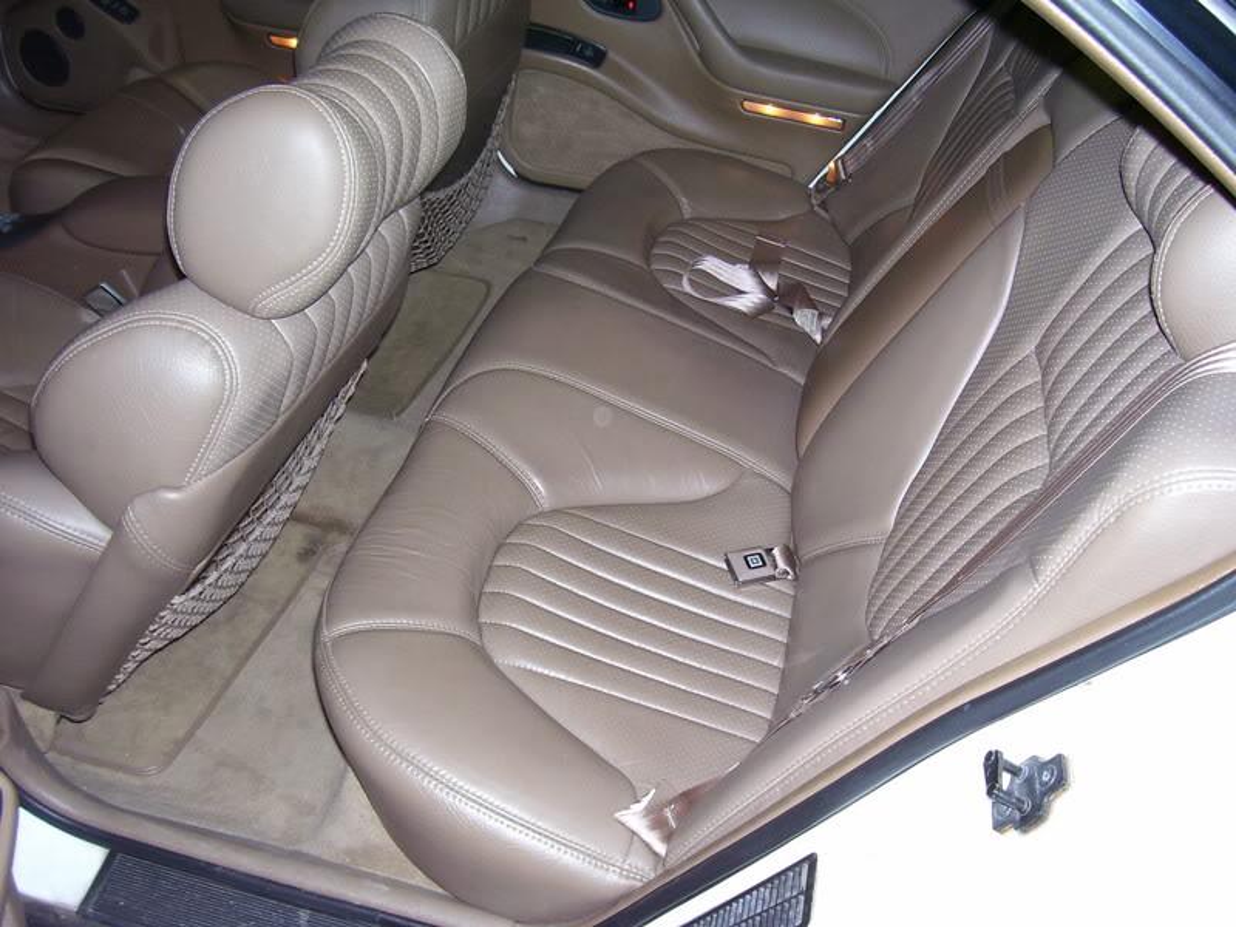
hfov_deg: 54.0
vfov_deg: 41.8
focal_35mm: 34
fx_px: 1214
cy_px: 464
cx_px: 618
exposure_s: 1/60
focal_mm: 5.6
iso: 125
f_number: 2.7
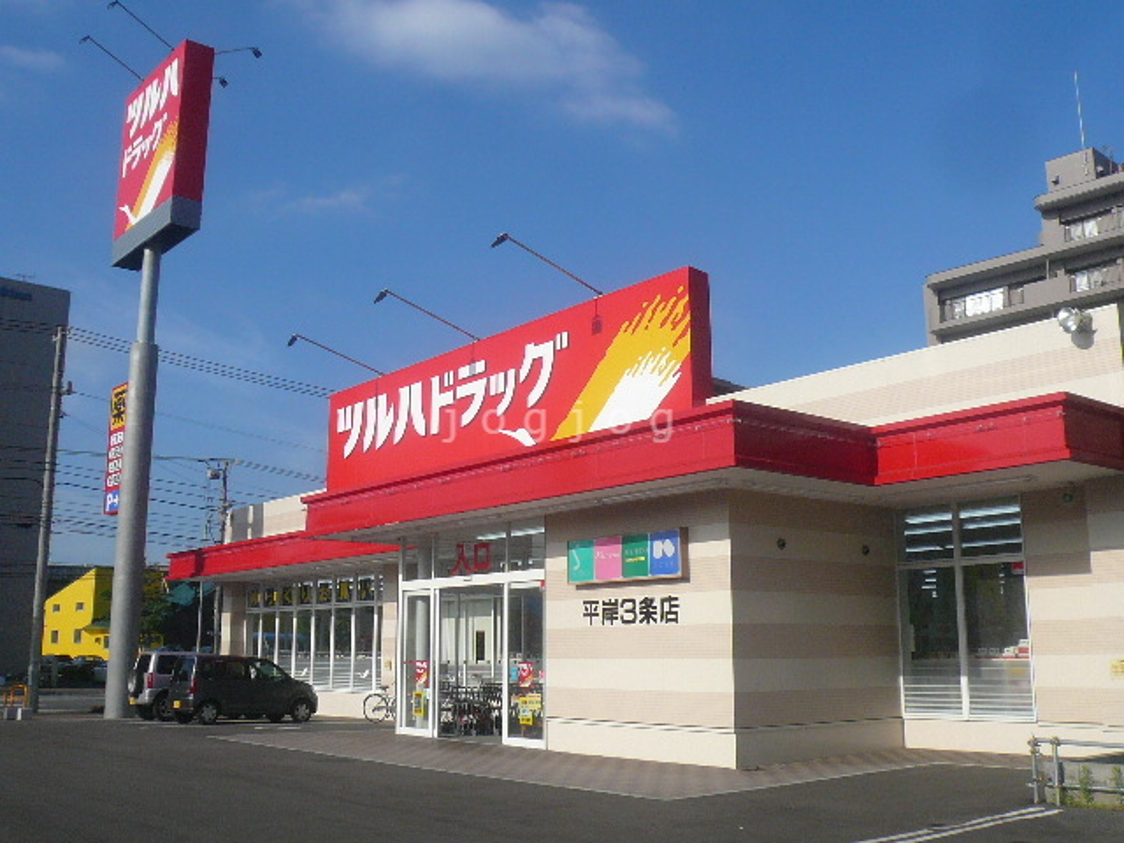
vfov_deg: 40.7
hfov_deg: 52.6
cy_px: 422
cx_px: 562
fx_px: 1136
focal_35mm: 35
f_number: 8
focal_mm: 4.6
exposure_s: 1/400
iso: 100
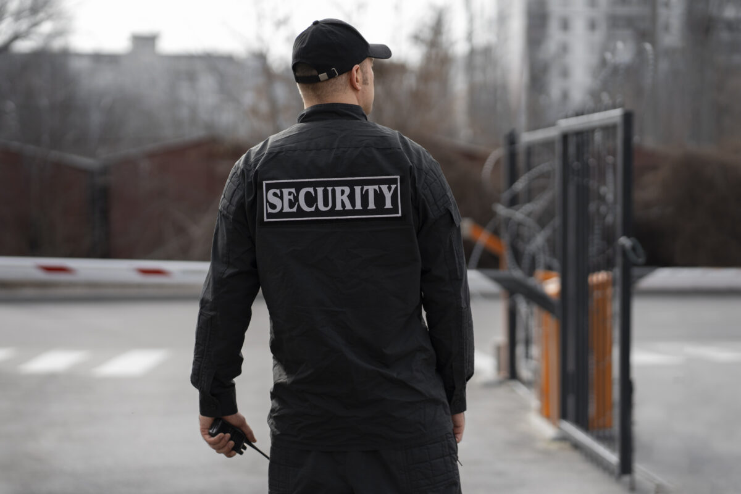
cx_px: 370
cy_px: 247
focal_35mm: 85
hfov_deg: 23.9
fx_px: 1749
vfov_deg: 16.1
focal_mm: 85
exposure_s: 1/3200
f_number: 2.5
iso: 500
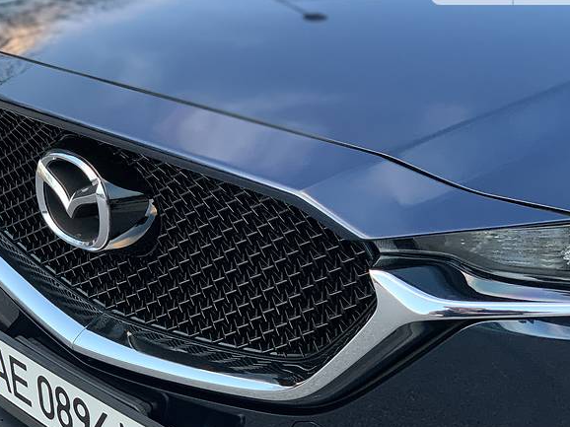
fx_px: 1185
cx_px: 192
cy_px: 247
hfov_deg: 26.9
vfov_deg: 20.4
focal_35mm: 72
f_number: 2.4
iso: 320
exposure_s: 1/60
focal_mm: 6
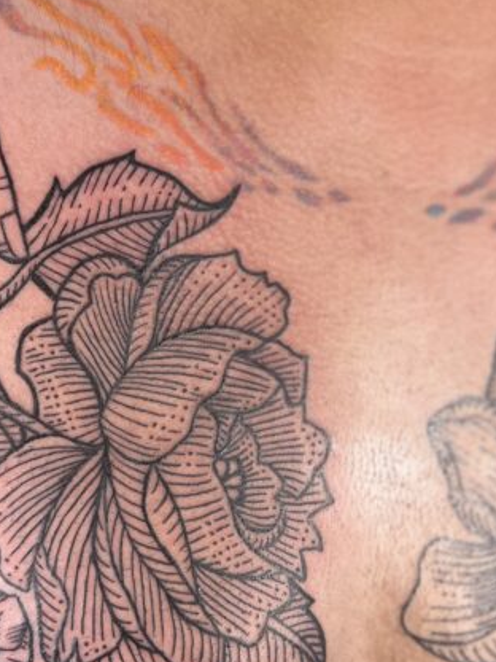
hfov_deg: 27.9
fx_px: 955
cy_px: 248
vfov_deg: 38.0
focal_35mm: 50
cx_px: 40
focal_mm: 5.1
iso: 32
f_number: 1.6
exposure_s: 1/120
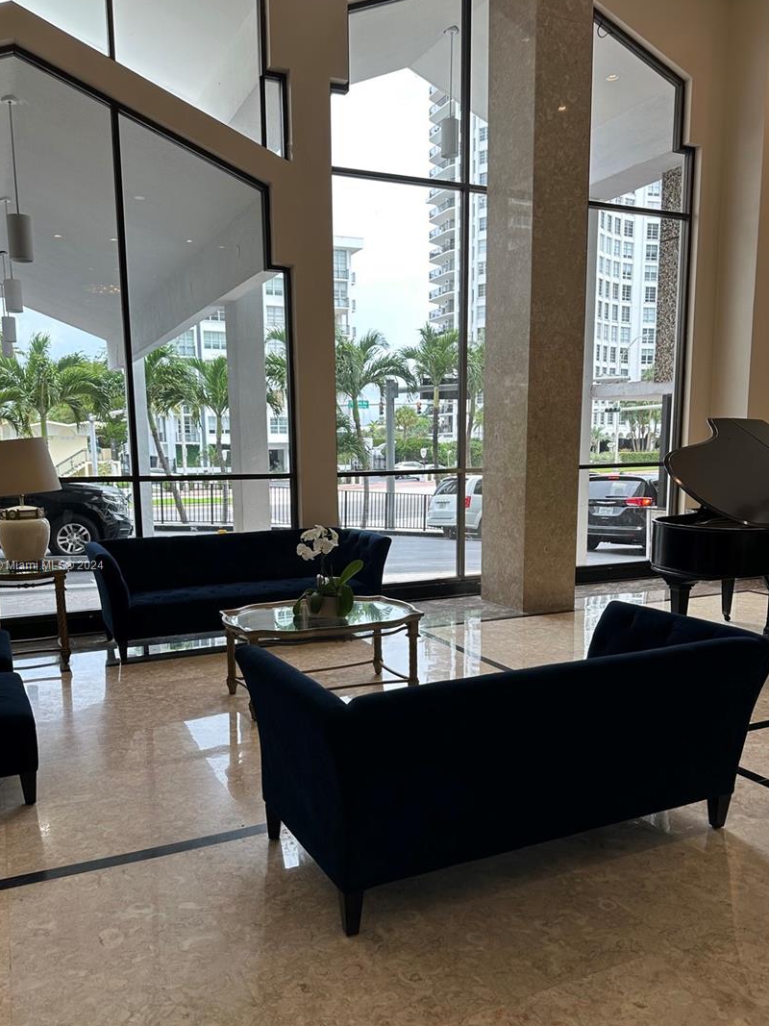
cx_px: 360
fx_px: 800
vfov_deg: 65.2
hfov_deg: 51.3
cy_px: 566
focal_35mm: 27
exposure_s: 1/154
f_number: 1.78
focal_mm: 6.86
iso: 64
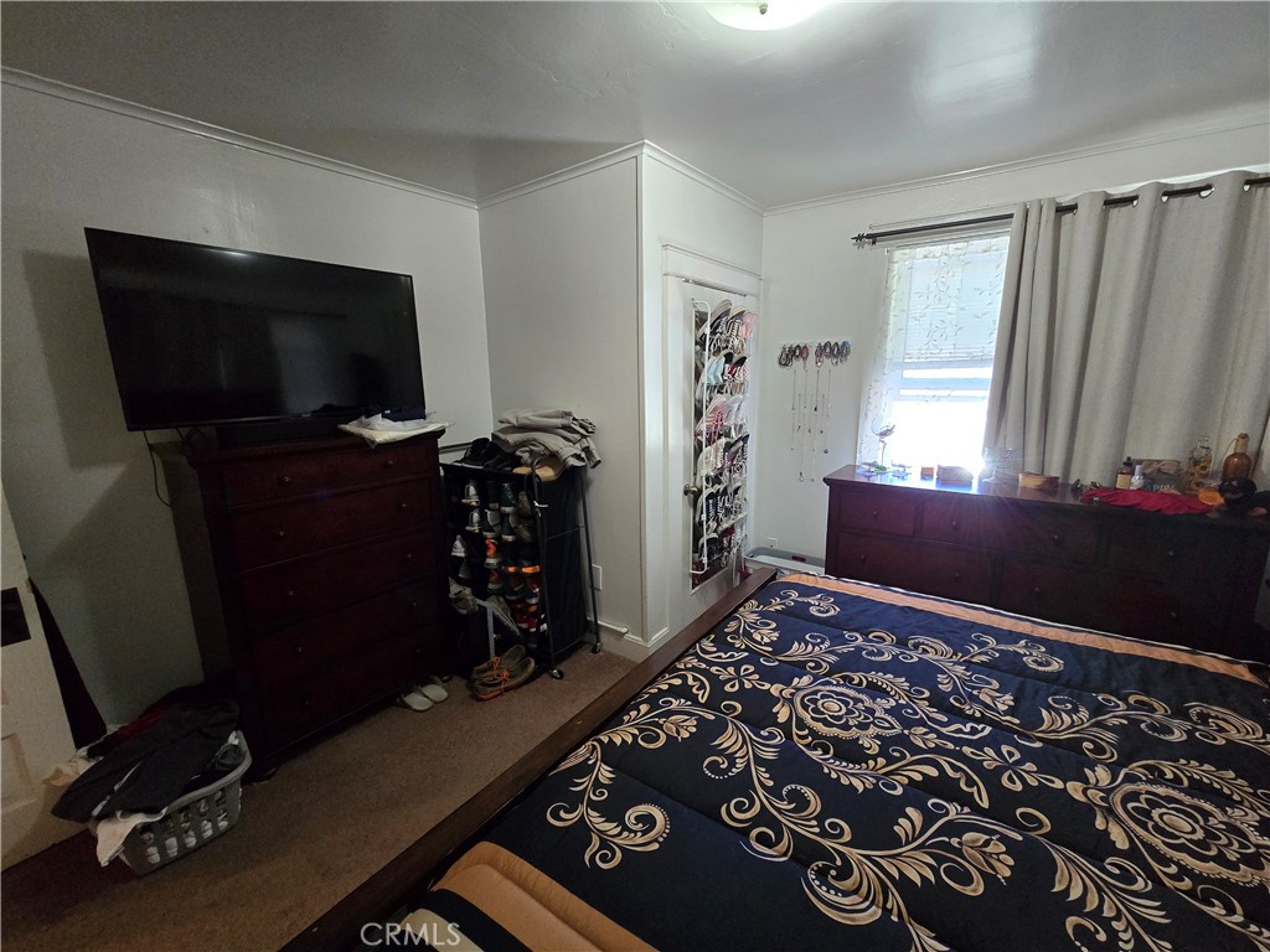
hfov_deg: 106.2
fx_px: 477
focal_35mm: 13
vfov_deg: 89.9
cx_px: 635
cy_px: 476
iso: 640
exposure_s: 1/60
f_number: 2.2
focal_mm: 2.2
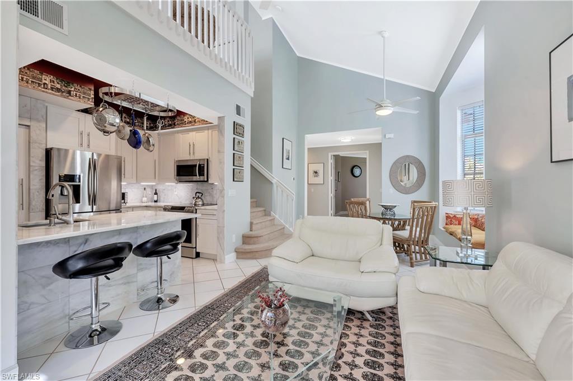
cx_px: 286
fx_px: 223
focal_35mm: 14
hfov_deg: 104.3
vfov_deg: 81.1
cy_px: 190
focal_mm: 14
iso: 160
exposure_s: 1/60
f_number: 11
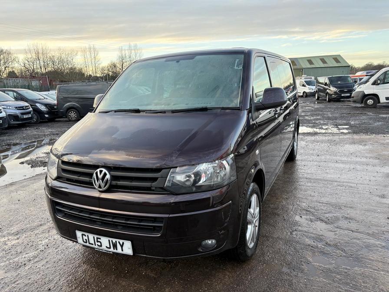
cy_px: 146
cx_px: 194
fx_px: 292
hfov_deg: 67.3
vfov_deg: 53.1
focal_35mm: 26
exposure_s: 1/122
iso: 64
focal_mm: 5.96
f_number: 1.6
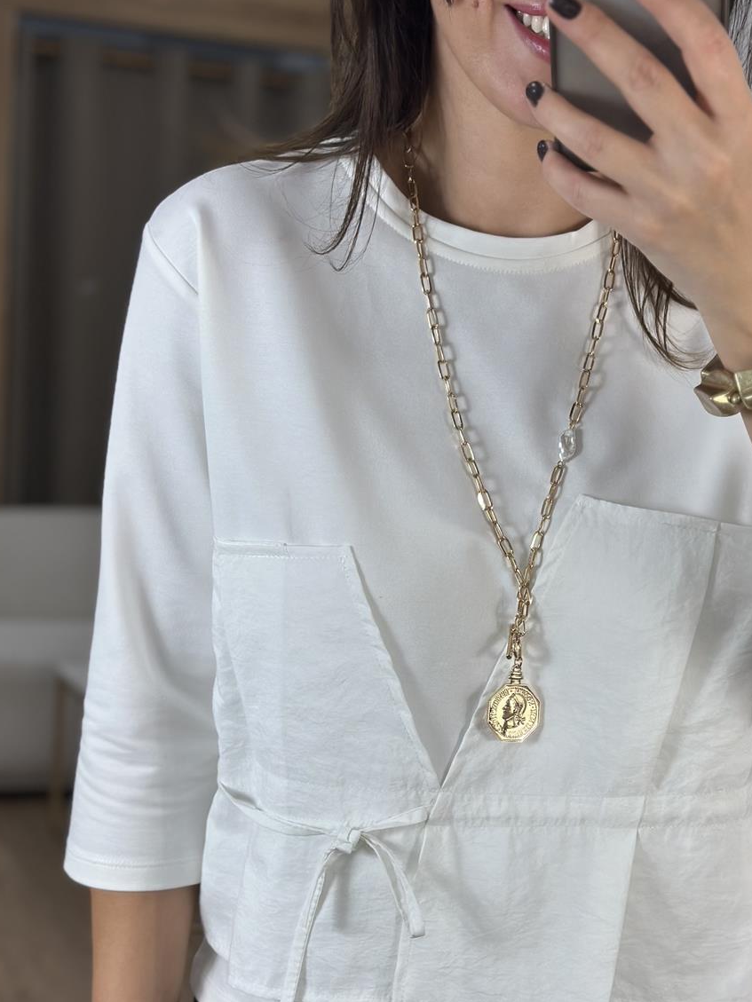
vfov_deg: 28.4
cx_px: 494
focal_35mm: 68
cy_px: 678
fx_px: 1969
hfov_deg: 21.5
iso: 80
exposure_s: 1/516
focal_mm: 6.86
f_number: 1.78
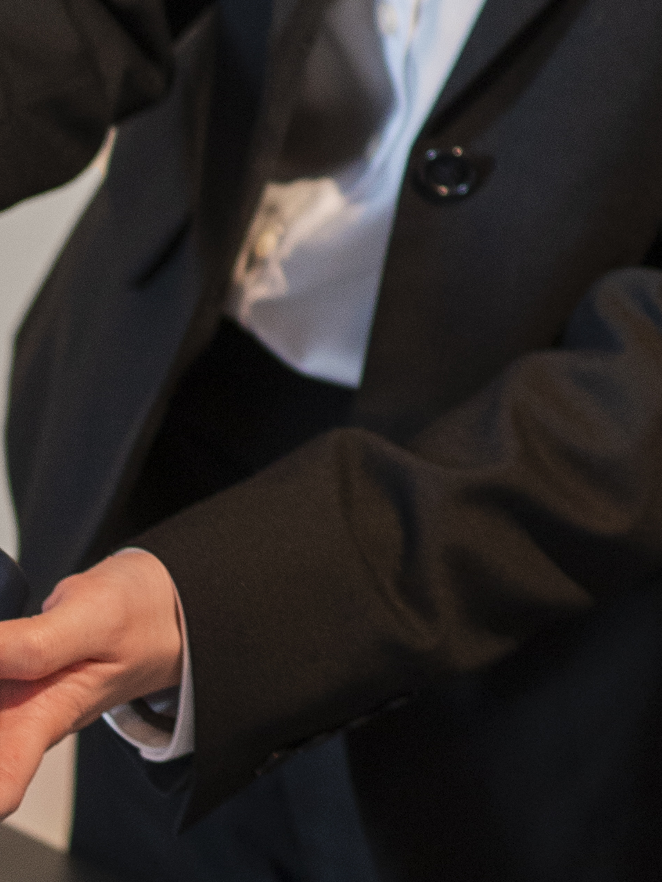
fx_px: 5353
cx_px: 919
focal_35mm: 210
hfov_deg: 7.0
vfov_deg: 9.3
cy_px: -141
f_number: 2.2
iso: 500
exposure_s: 1/200
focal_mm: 35
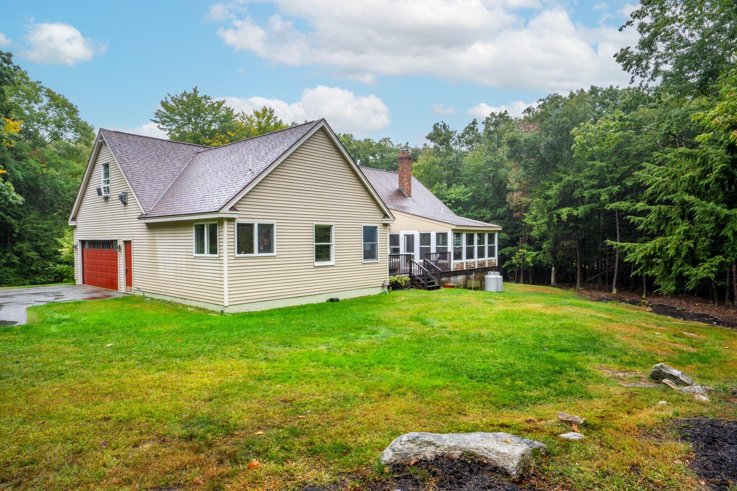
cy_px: 246
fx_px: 430
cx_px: 368
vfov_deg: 59.5
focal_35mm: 21
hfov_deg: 81.2
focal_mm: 21
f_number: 18
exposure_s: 1/5
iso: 125
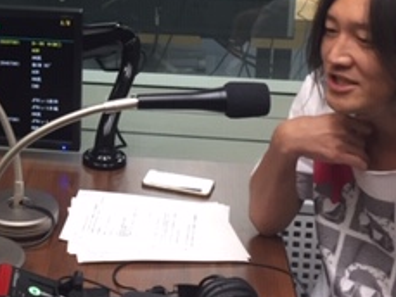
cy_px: 16
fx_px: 927
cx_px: 9
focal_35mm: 81
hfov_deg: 23.2
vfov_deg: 17.9
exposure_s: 1/30
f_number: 2.2
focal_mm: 4.15
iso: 80
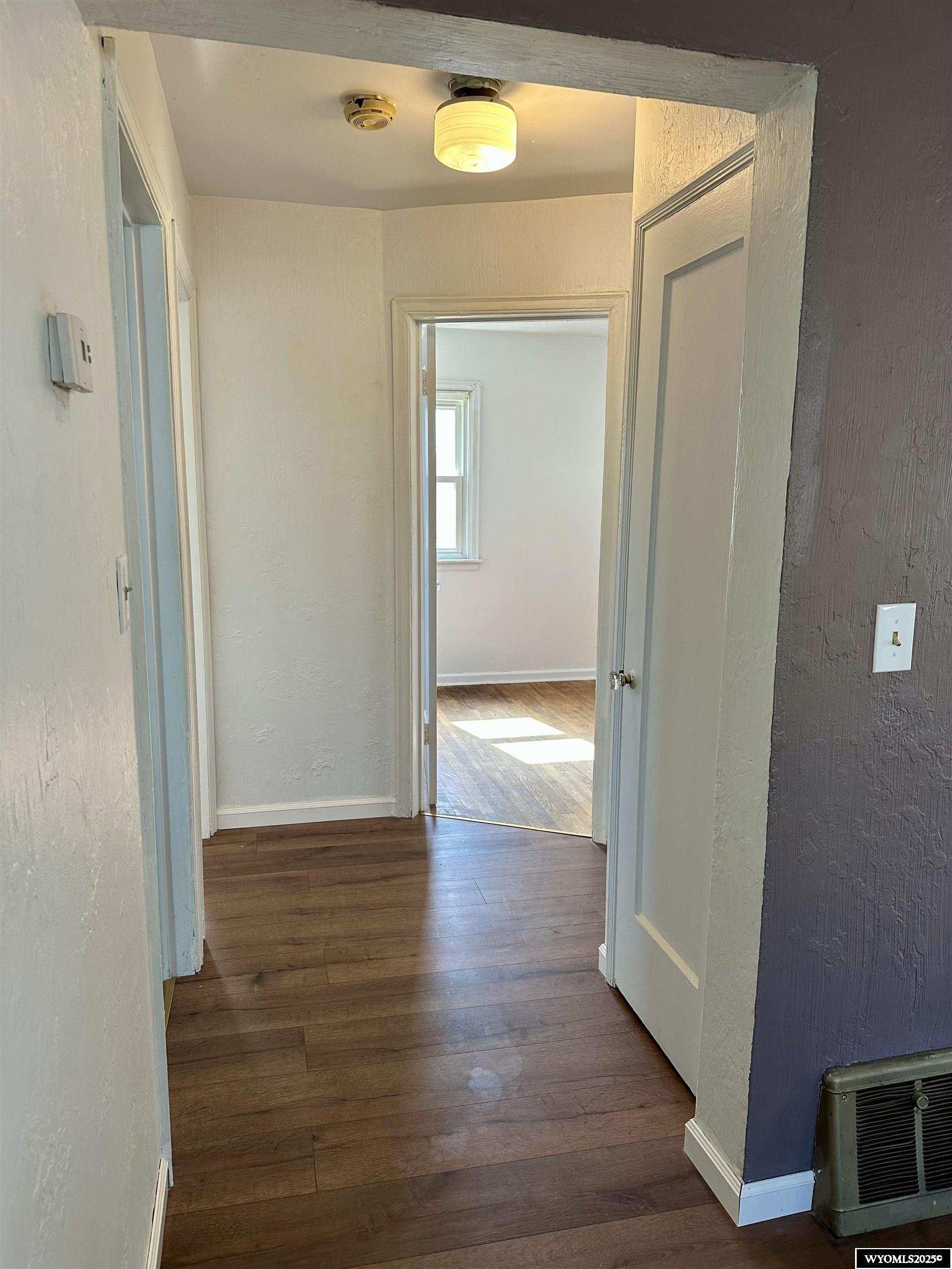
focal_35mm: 24
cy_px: 634
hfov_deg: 56.8
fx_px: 880
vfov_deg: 71.6
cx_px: 476
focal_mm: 6.86
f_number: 1.78
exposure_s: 1/121
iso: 160
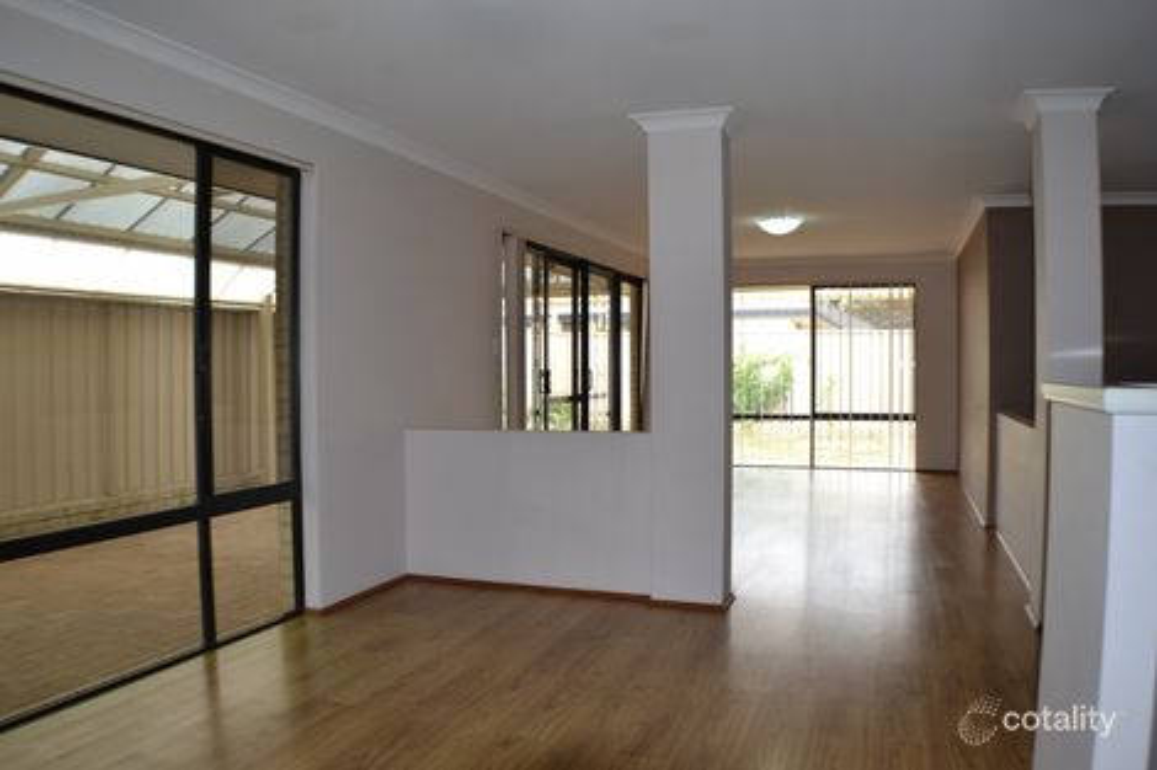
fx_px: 1157
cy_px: 385
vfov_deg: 36.8
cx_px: 578
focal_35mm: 36
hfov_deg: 53.1
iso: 250
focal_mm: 24
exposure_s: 1/125
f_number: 4
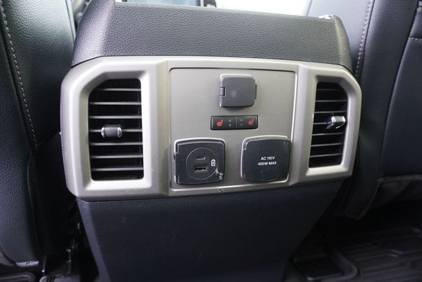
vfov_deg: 53.2
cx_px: 211
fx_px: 282
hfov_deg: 73.7
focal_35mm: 24
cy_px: 141
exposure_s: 1/60
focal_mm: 16
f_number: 3.5
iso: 800
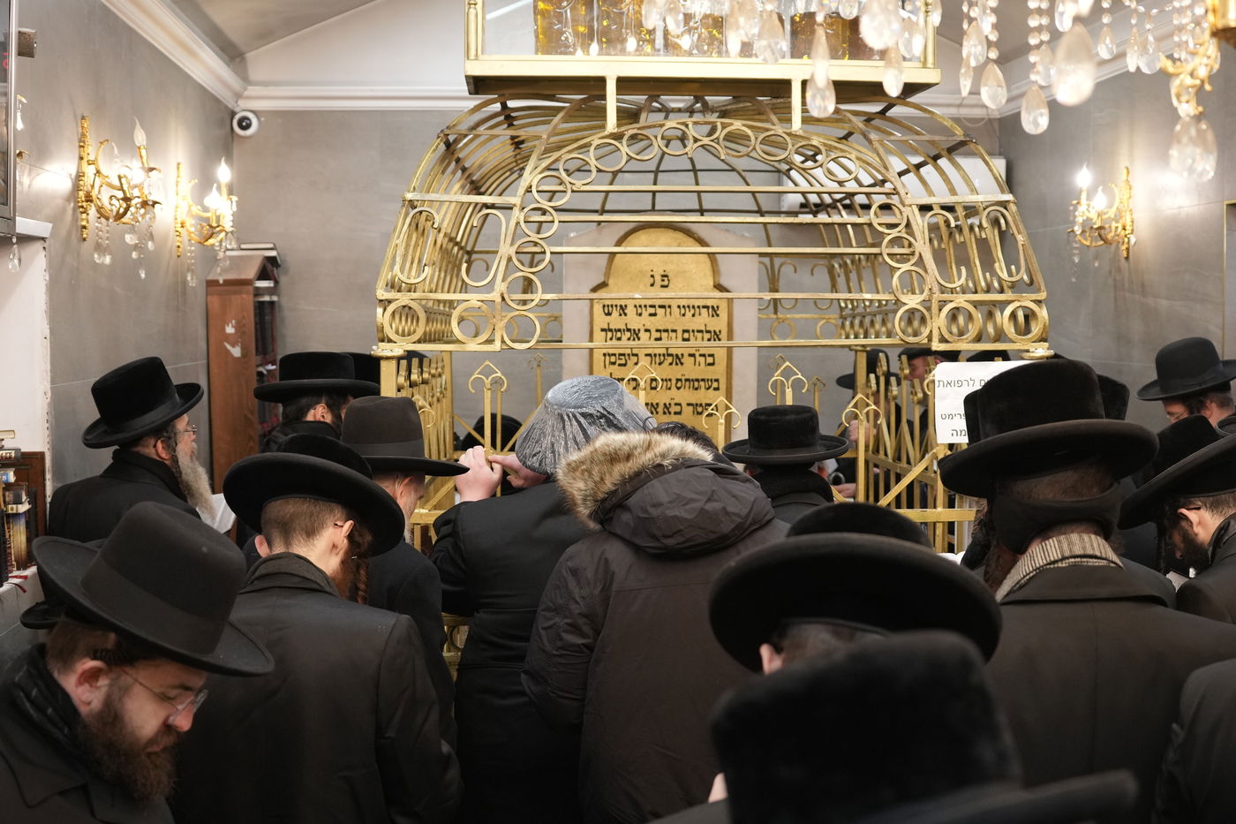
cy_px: 412
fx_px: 1442
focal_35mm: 42
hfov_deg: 46.4
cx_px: 618
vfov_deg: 31.9
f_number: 3.2
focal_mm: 28
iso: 1600
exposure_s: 1/160
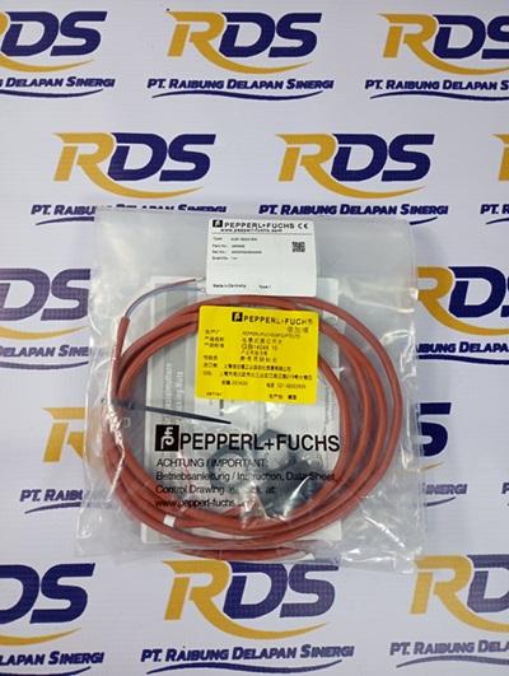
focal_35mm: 28
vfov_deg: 63.4
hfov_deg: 49.9
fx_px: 547
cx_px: 254
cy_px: 338
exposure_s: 1/33.3
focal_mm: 4.27
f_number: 1.8
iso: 380
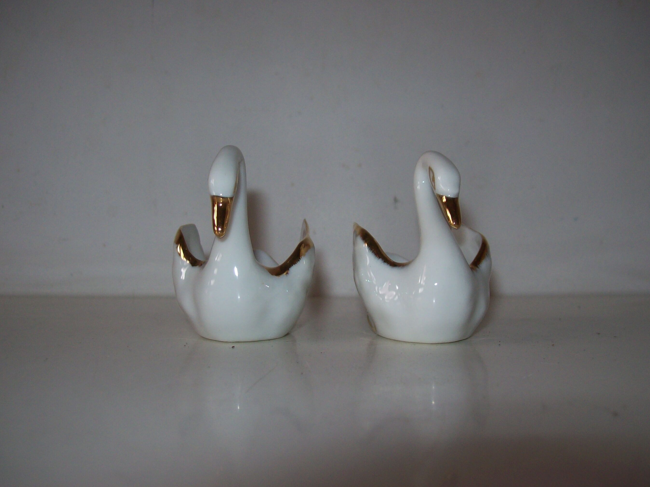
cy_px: 234
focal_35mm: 38
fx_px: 713
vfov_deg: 37.7
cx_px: 320
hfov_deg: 49.0
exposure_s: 1/64
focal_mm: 6
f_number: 2.7
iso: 80
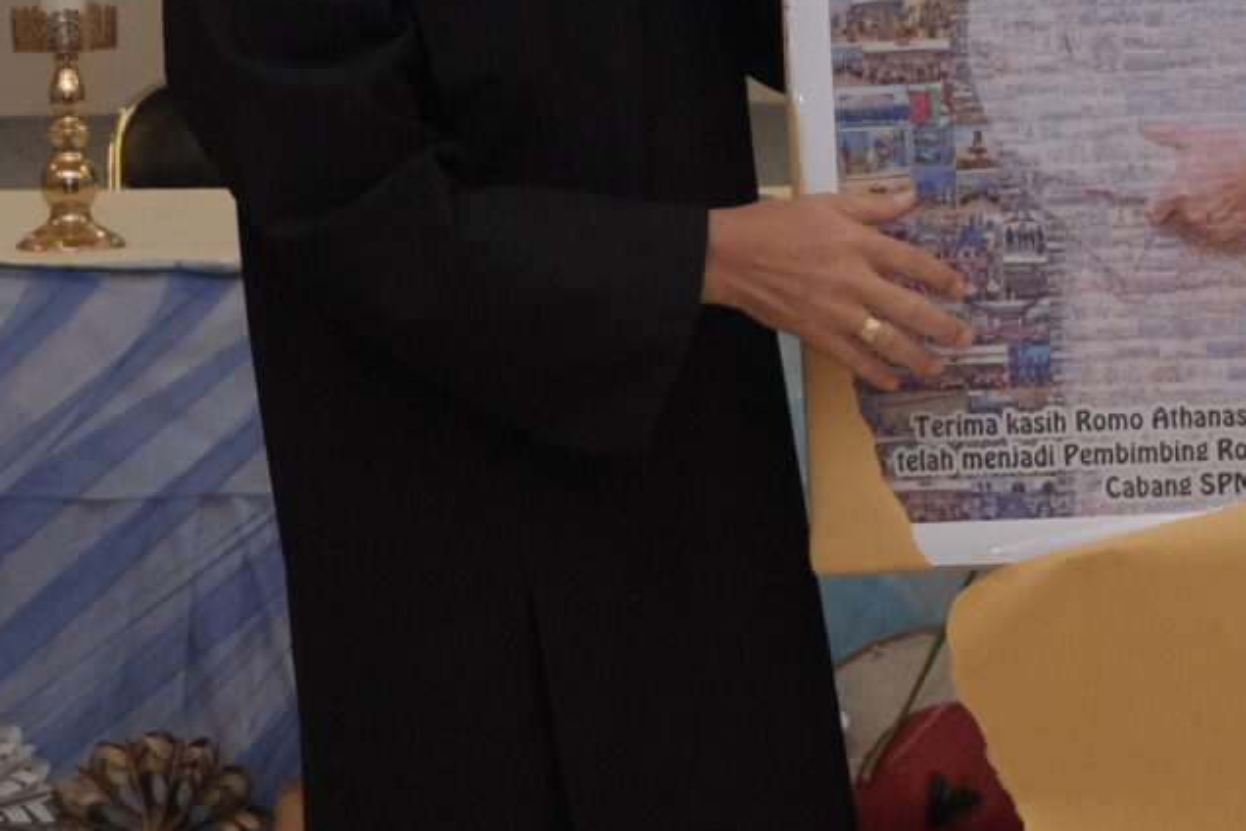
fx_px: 5295
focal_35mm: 153
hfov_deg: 13.4
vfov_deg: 9.0
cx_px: 705
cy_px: 315
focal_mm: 25.6
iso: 1600
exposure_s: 1/125
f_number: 4.5
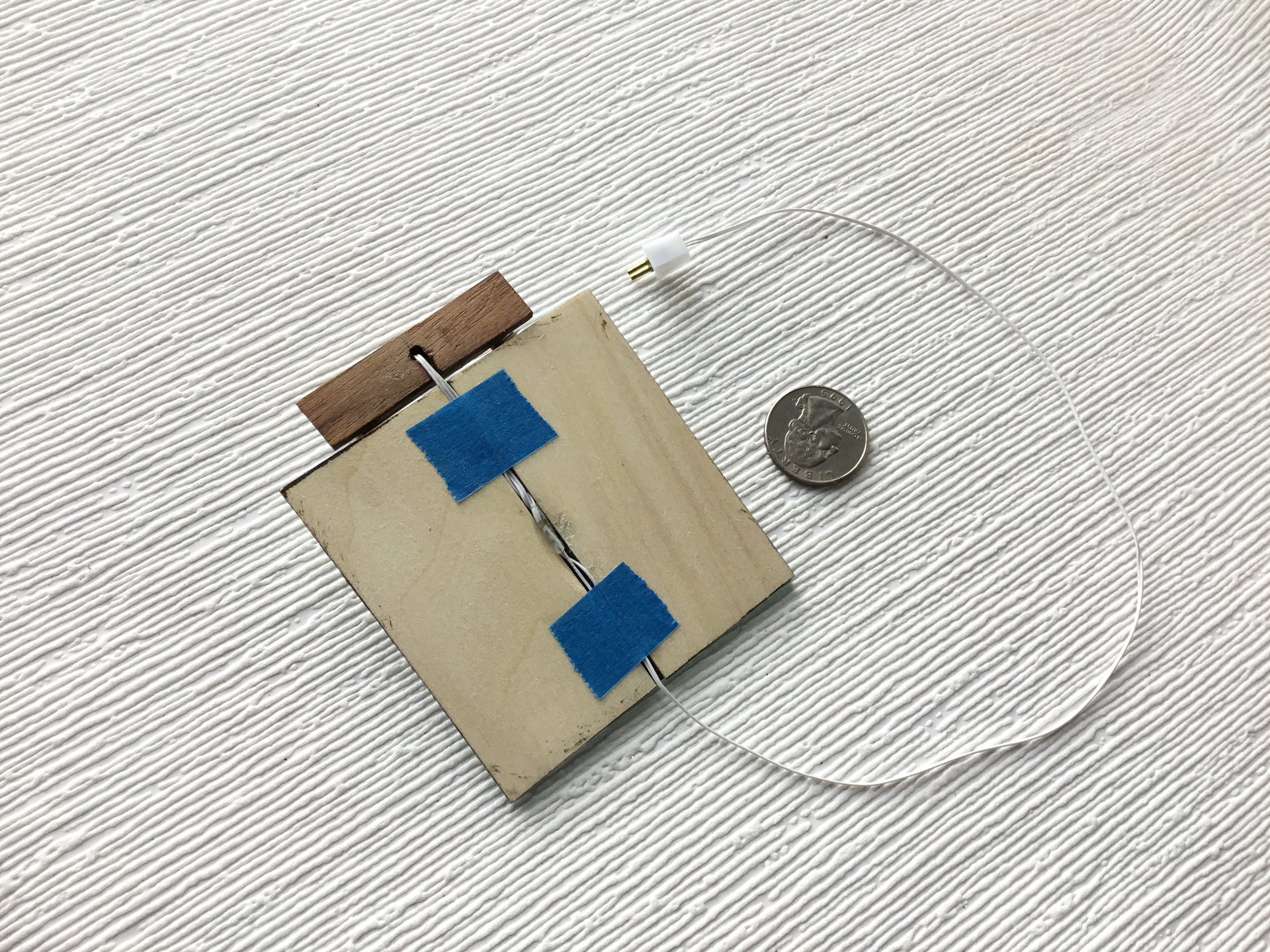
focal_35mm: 31
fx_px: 1137
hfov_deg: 58.4
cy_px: 476
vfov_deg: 45.4
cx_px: 635
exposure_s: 1/120
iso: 50
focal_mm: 3.3
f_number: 2.4
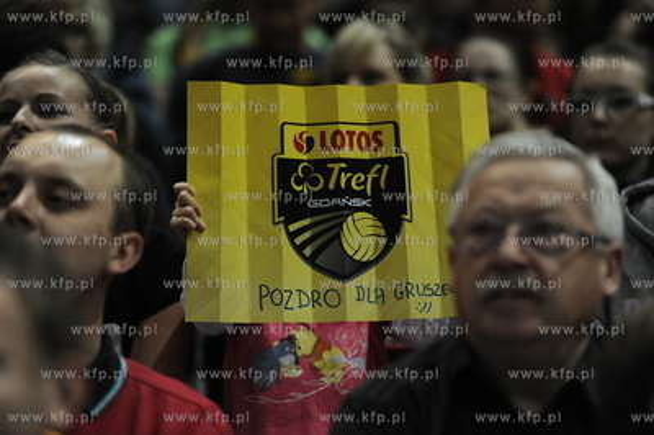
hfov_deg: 10.8
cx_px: 327
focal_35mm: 190
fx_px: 3449
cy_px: 218
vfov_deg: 7.2
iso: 4000
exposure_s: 1/2000
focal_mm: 190
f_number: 2.8
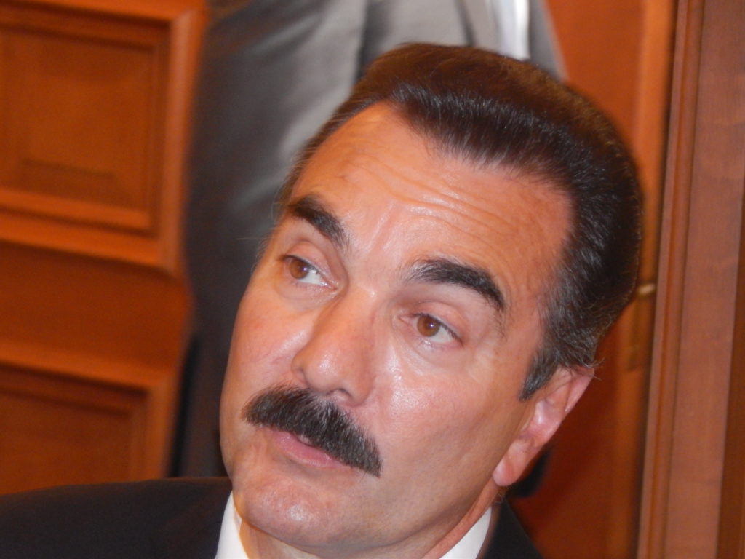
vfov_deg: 5.3
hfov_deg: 7.0
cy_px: 280
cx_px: 372
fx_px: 6069
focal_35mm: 282
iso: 640
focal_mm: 50.1
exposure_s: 1/30
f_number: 5.7
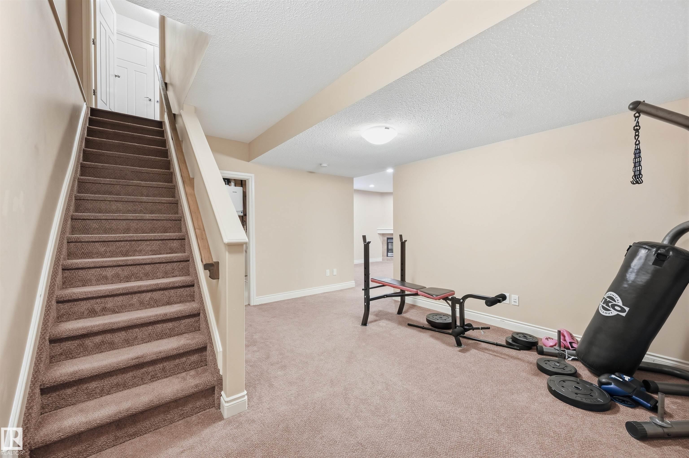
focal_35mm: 14
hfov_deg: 104.3
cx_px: 344
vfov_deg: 81.1
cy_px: 229
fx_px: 268
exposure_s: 1/3.33
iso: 100
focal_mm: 14
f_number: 8
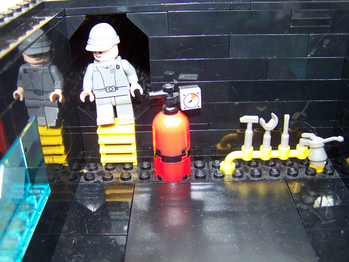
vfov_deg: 37.7
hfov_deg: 49.0
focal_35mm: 38
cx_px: 174
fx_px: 383
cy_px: 131
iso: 80
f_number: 2.8
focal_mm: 6.3
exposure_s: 1/60
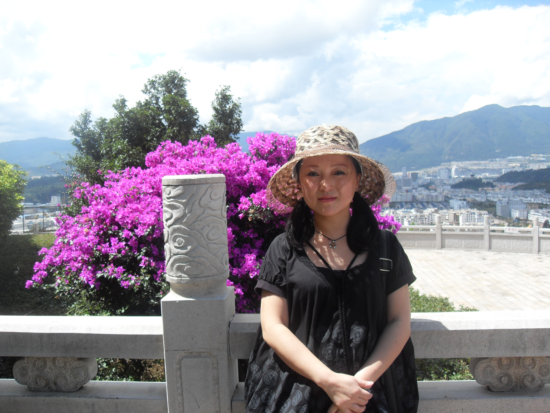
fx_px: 540
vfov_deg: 41.8
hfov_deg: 54.0
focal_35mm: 34
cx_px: 275
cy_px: 206
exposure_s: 1/750
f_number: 2.8
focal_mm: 6.3
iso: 80
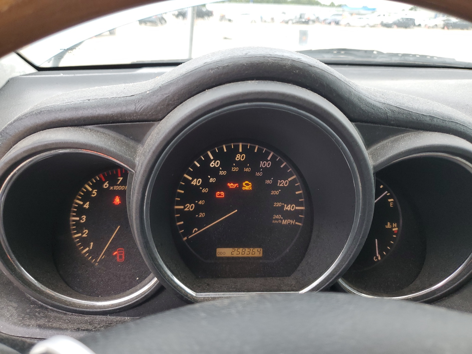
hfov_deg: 67.3
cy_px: 177
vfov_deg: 53.1
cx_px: 236
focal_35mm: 26
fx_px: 355
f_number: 1.5
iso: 53
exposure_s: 1/60.2
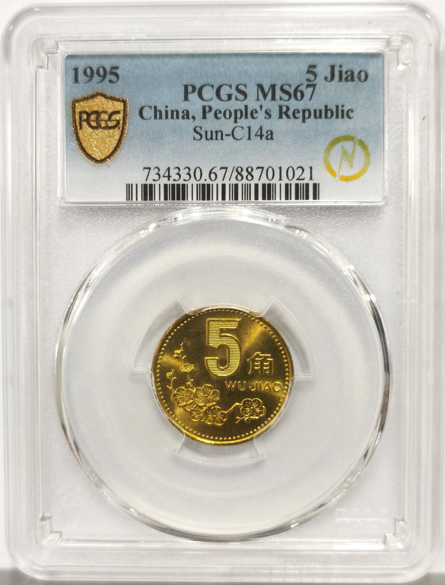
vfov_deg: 35.4
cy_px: 292
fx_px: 918
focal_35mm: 54
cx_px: 222
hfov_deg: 27.3
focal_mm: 5.56
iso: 125
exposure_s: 1/100
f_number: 16
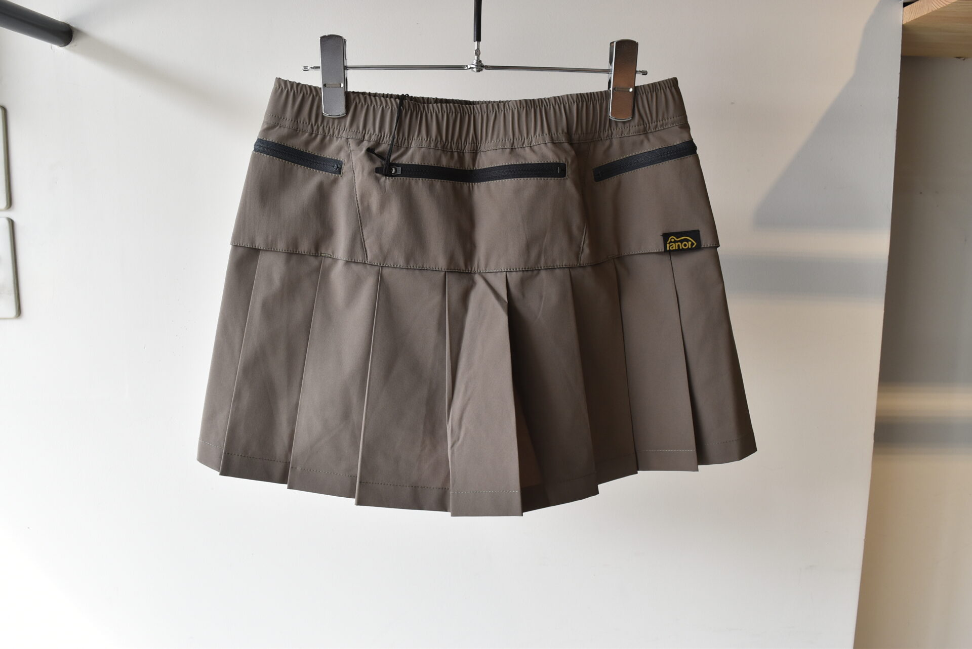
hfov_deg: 61.9
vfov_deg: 43.7
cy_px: 324
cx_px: 486
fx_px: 811
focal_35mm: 30
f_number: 6.3
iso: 400
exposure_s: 1/50
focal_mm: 20
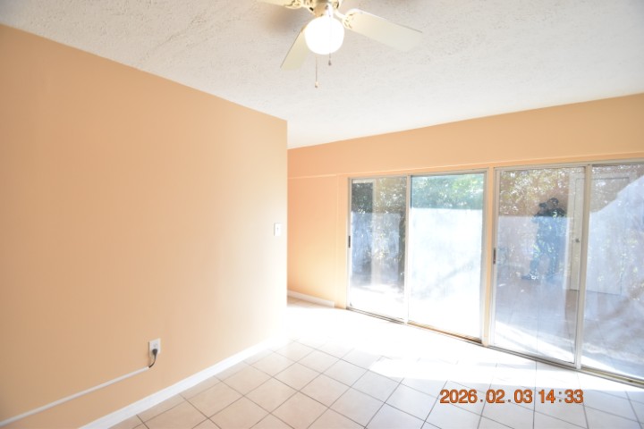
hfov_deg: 100.4
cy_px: 214
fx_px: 268
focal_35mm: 15
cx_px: 322
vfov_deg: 77.3
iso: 800
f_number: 3.5
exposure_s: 1/250
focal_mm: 10
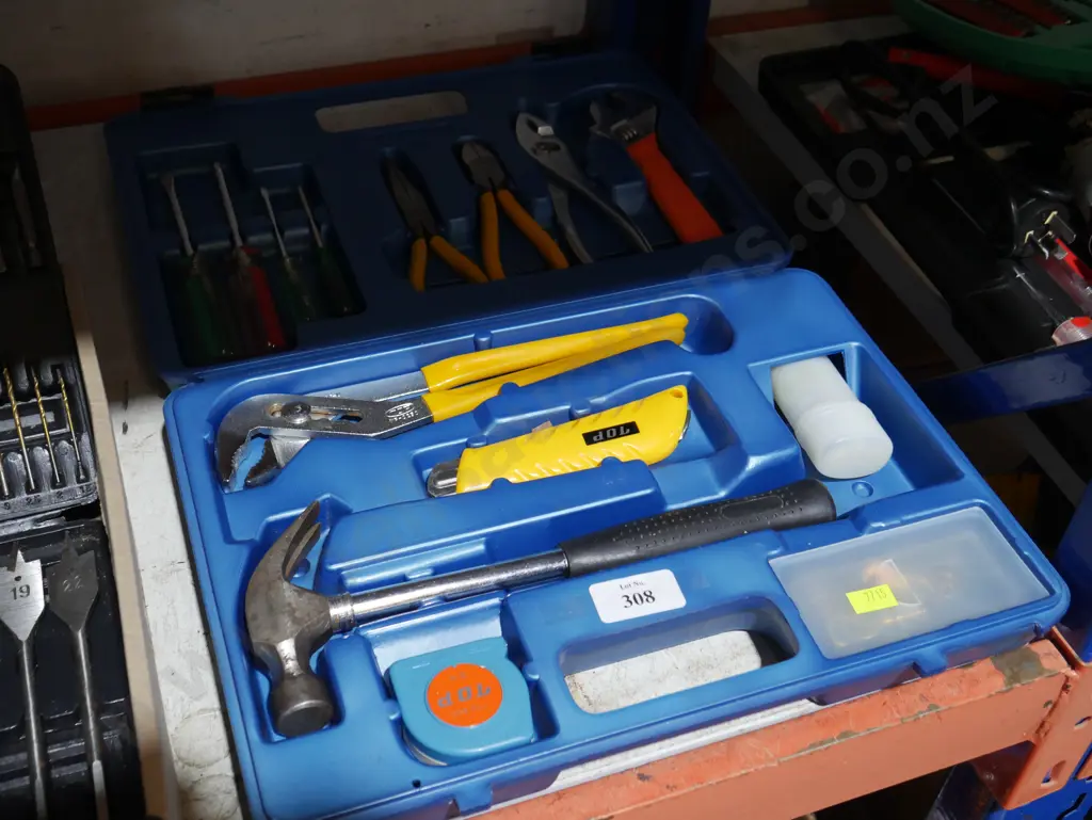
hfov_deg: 46.8
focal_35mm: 40
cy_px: 410
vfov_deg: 36.0
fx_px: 1262
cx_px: 546
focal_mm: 20
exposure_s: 1/60
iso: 640
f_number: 4.5
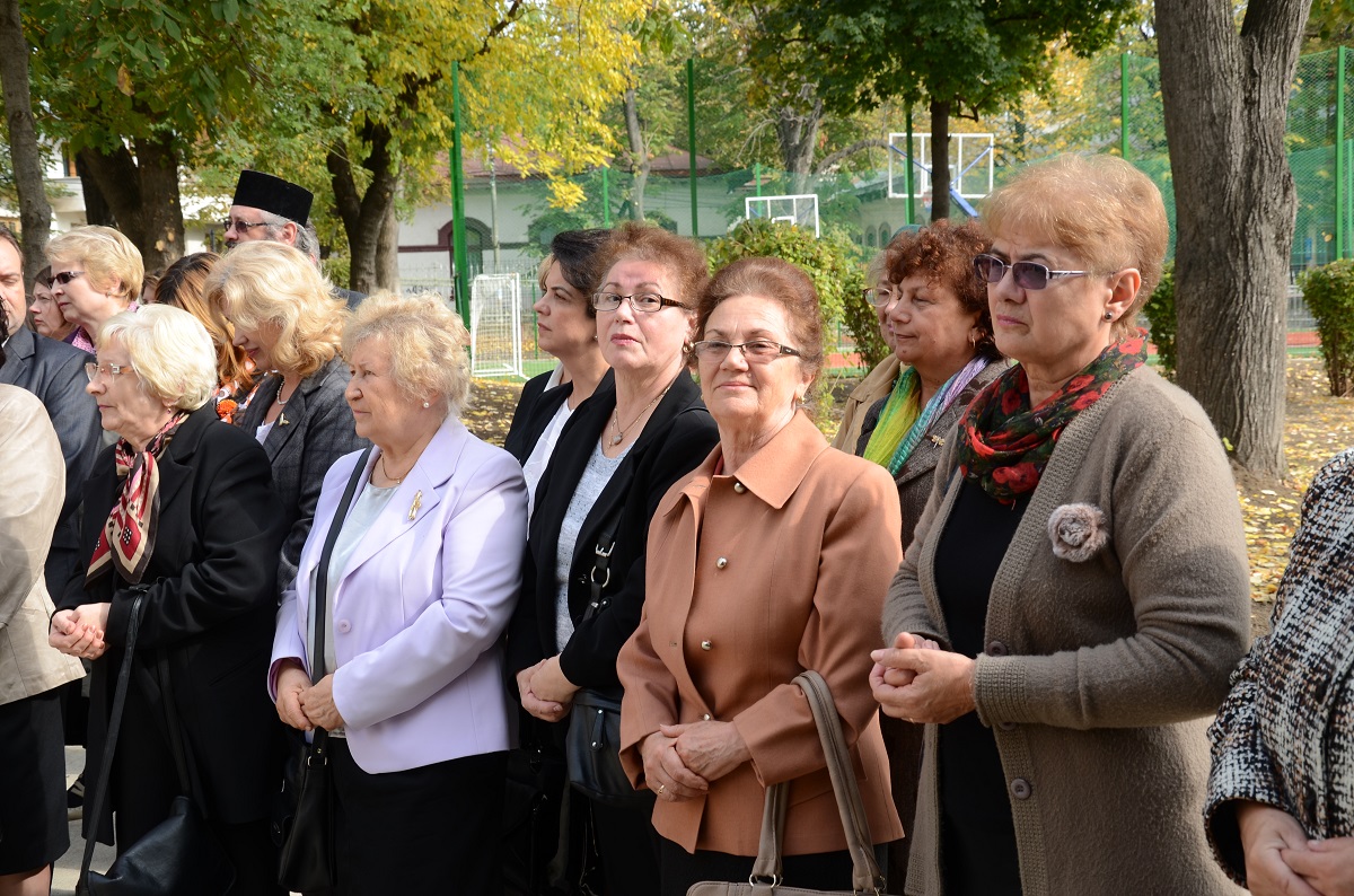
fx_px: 1914
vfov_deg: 26.3
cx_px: 677
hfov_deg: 39.0
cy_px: 448
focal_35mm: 51
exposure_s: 1/80
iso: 100
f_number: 7.1
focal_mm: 34
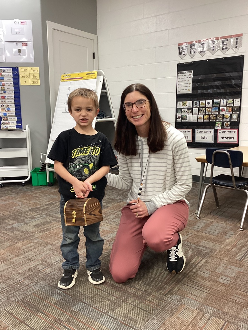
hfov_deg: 45.4
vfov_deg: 58.4
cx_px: 124
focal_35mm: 31
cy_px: 165
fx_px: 296
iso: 160
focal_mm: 3.3
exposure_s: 1/60
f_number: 2.4
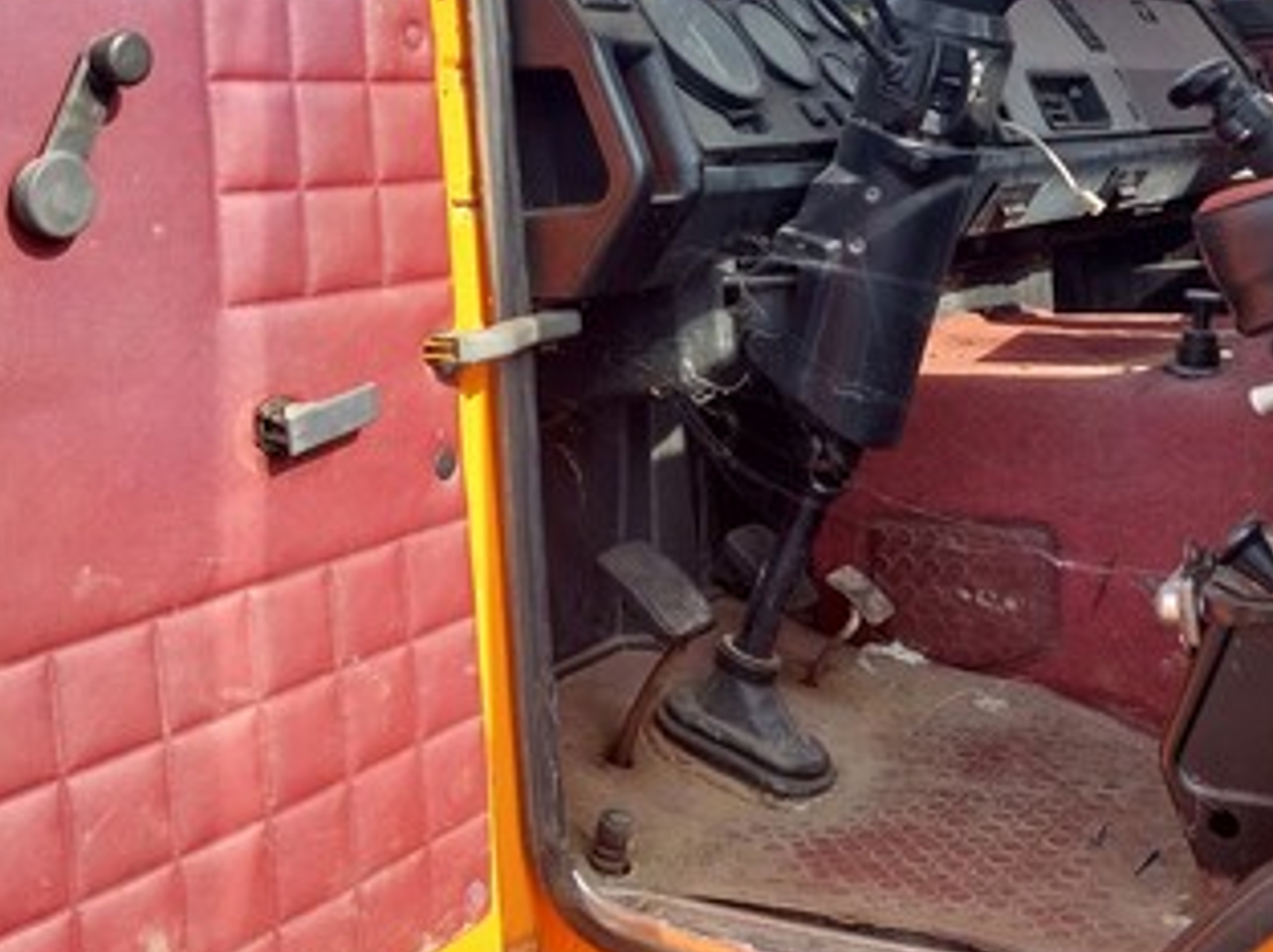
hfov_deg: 39.7
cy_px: 203
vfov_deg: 29.6
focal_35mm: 48
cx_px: 626
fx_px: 1763
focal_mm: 5.23
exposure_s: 1/305
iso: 25
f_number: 1.8
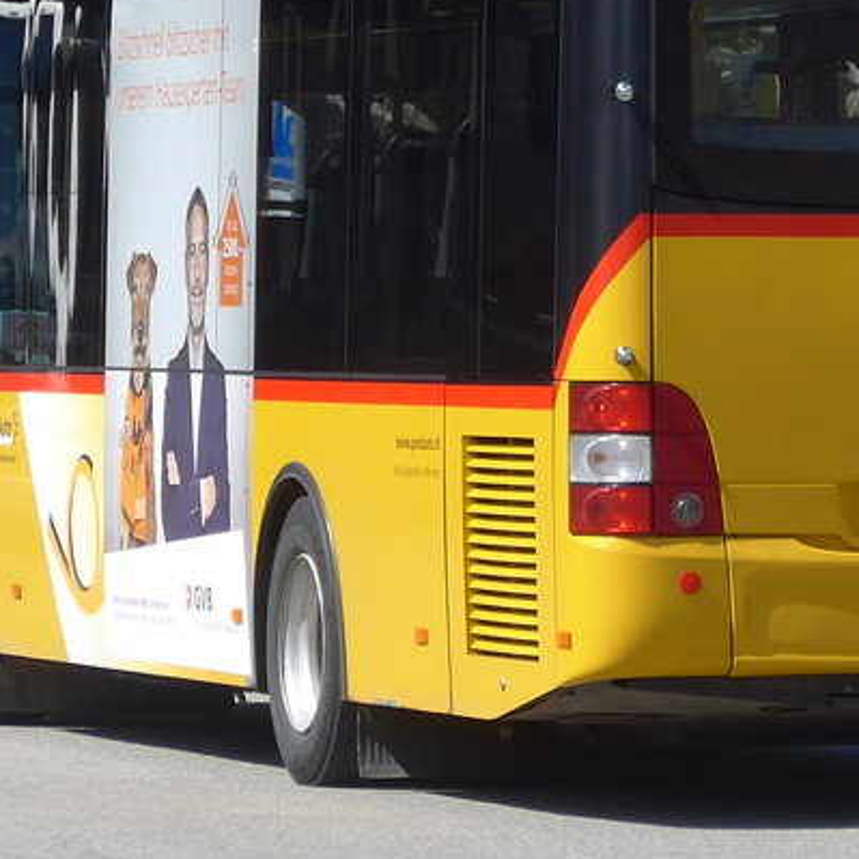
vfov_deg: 4.4
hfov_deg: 4.4
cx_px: 635
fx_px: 11118
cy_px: 127
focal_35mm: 396
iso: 80
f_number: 5.5
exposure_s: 1/320
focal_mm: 28.9
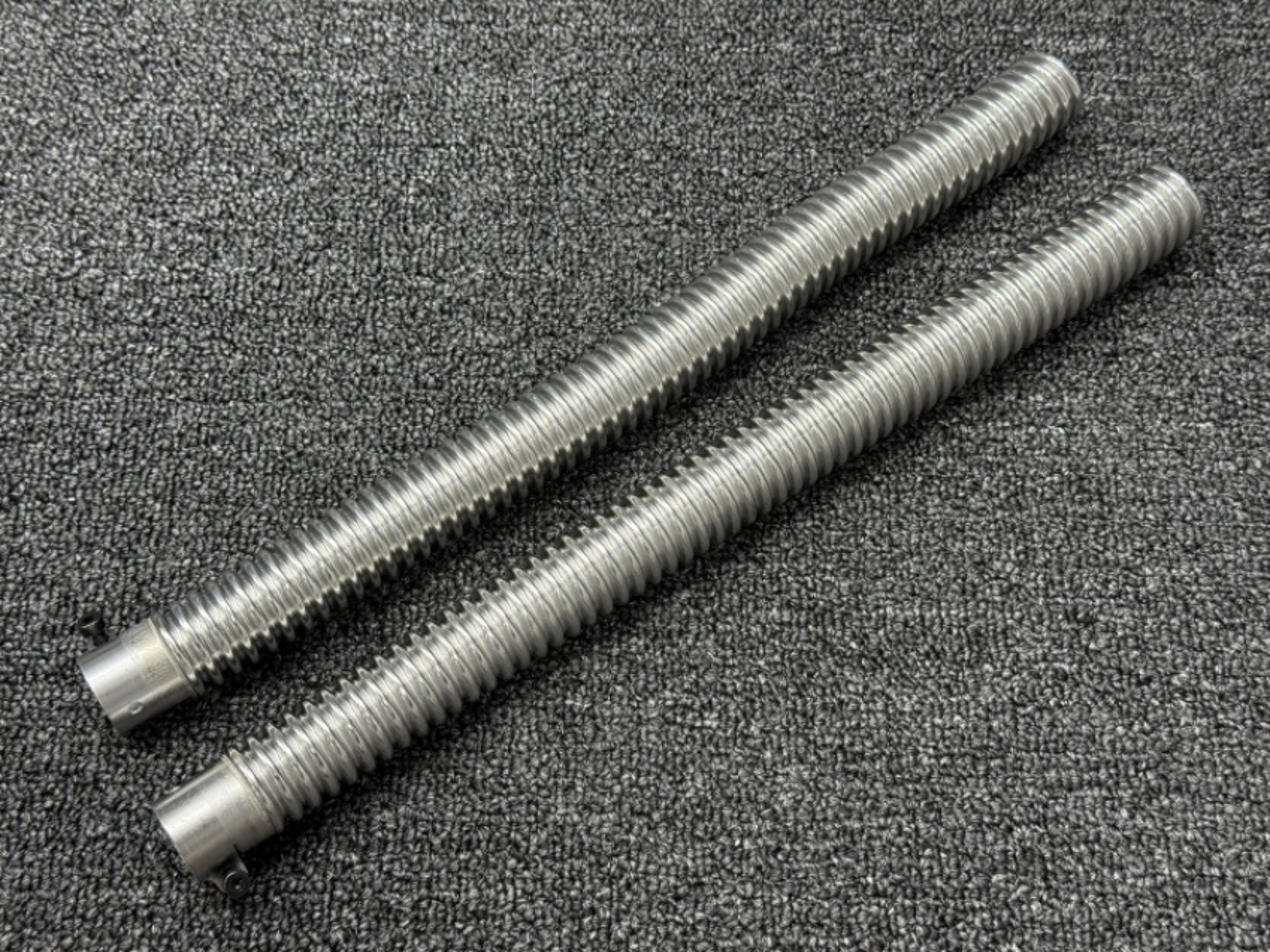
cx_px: 635
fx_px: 1761
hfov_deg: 39.7
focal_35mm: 48
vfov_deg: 30.3
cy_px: 476
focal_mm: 6.76
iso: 100
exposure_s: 1/50
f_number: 1.78
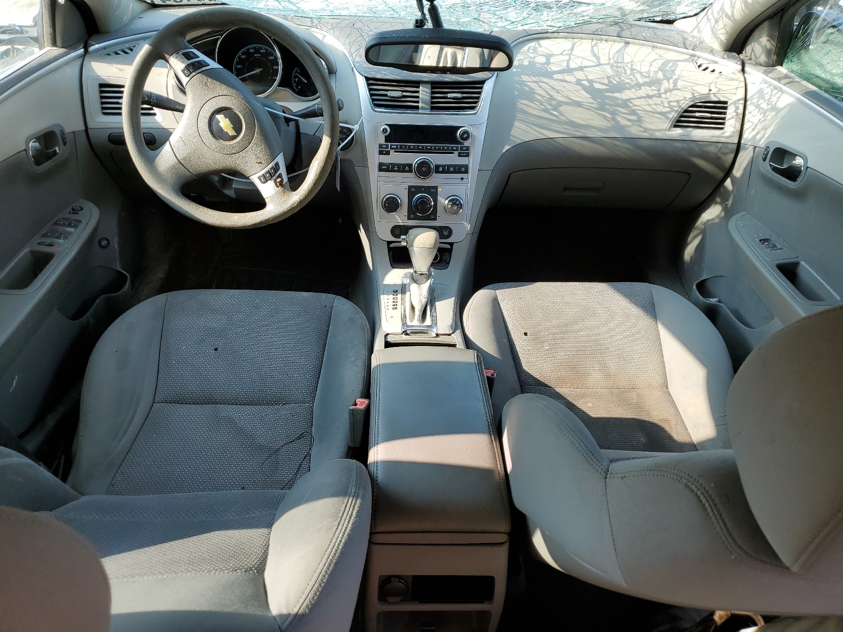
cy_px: 316
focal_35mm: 26
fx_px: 633
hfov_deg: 67.3
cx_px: 422
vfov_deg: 53.1
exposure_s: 1/400
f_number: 1.5
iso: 50
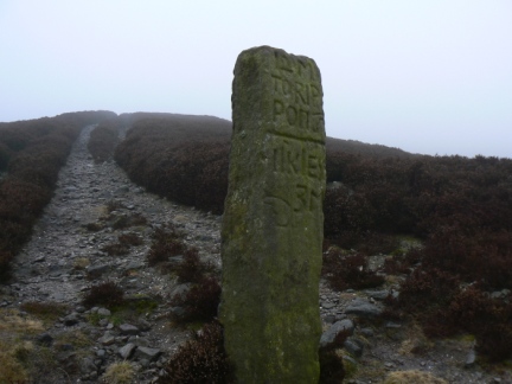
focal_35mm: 36
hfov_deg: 51.4
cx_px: 256
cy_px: 192
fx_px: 532
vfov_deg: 39.7
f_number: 4
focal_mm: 6
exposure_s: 1/80
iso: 80
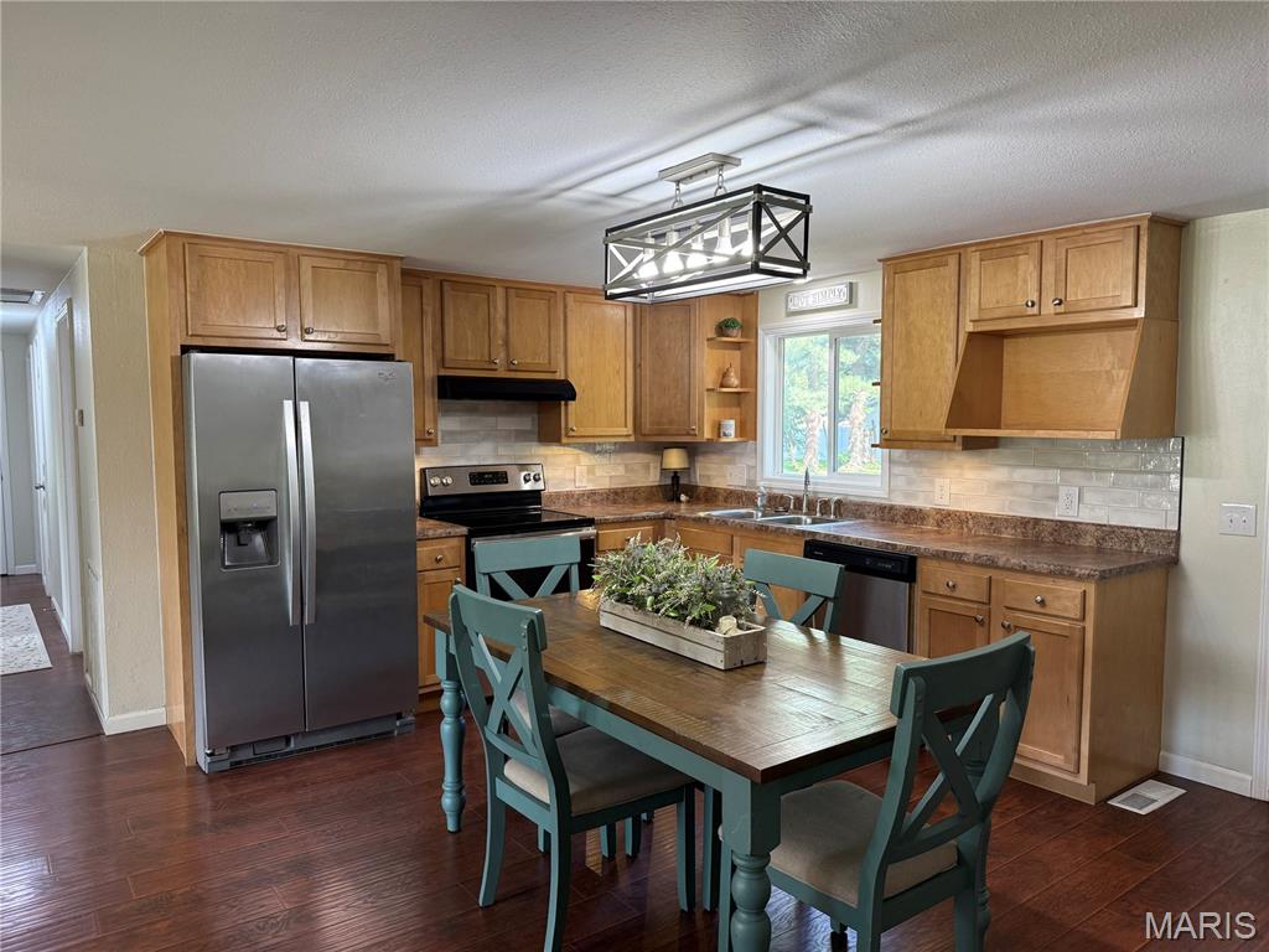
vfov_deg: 56.8
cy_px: 476
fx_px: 880
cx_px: 634
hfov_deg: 71.6
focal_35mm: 24
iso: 200
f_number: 1.78
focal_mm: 6.76
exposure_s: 1/120
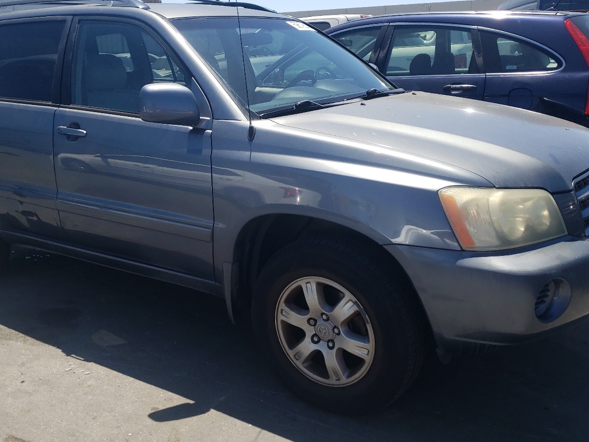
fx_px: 613
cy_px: 190
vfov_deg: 39.6
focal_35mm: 36
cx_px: 261
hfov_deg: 51.2
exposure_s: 1/2500
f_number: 1.5
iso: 50
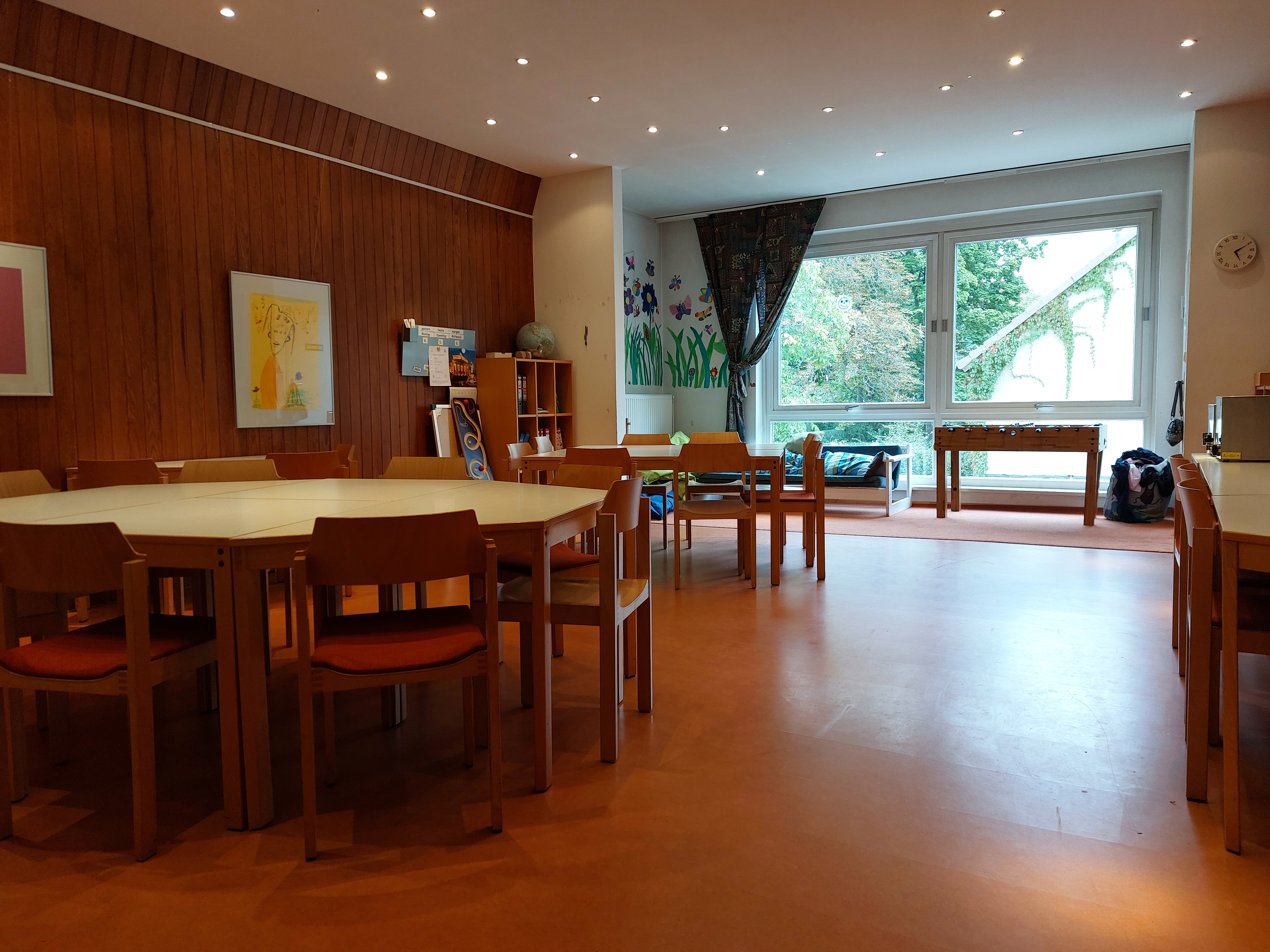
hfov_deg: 69.4
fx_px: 917
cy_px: 476
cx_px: 635
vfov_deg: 54.9
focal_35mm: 25
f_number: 1.8
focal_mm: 5.23
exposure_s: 1/50
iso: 160
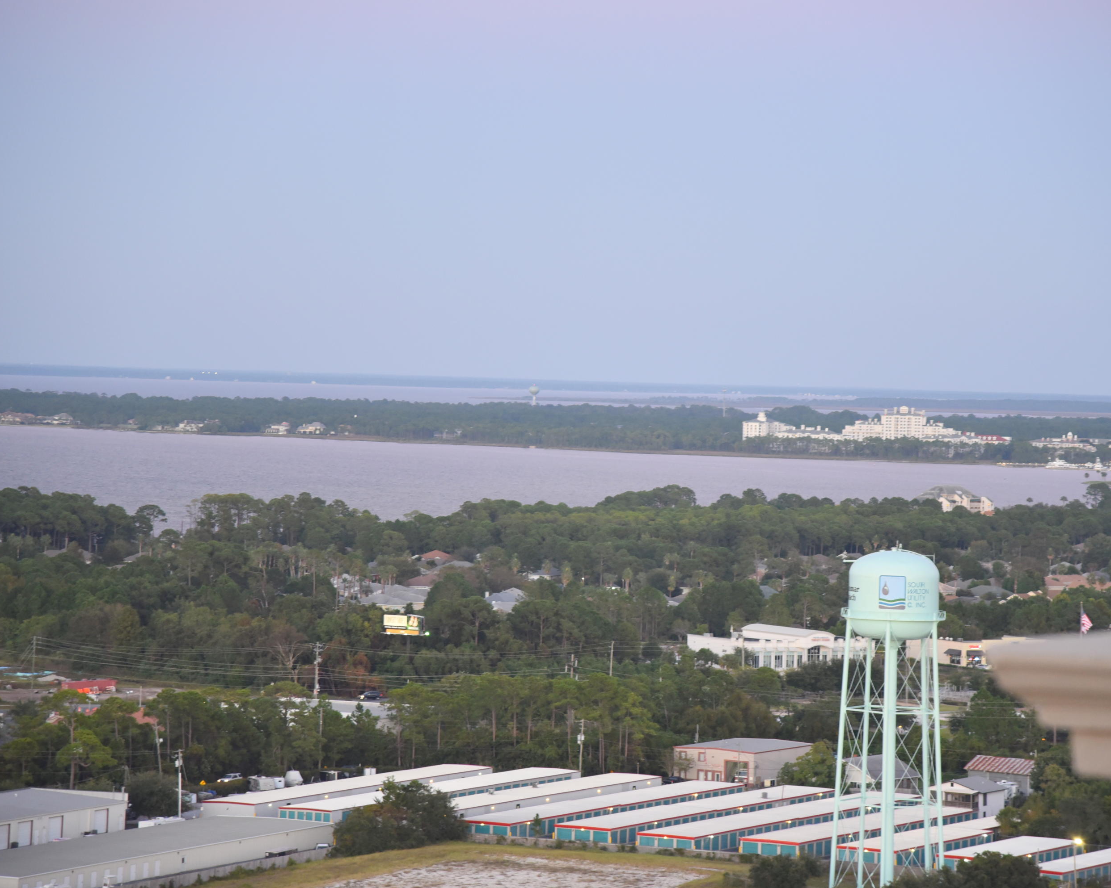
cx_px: 623
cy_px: 447
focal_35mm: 136
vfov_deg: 11.4
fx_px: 4472
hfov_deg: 14.2
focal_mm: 120
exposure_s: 1/125
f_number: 4
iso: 1600
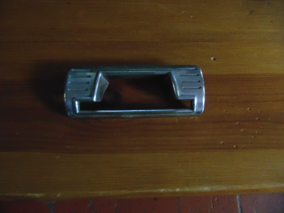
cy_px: 106
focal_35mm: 25
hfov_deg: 69.4
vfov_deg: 54.9
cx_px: 142
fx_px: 205
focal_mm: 4.5
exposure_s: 1/25
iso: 800
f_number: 3.1
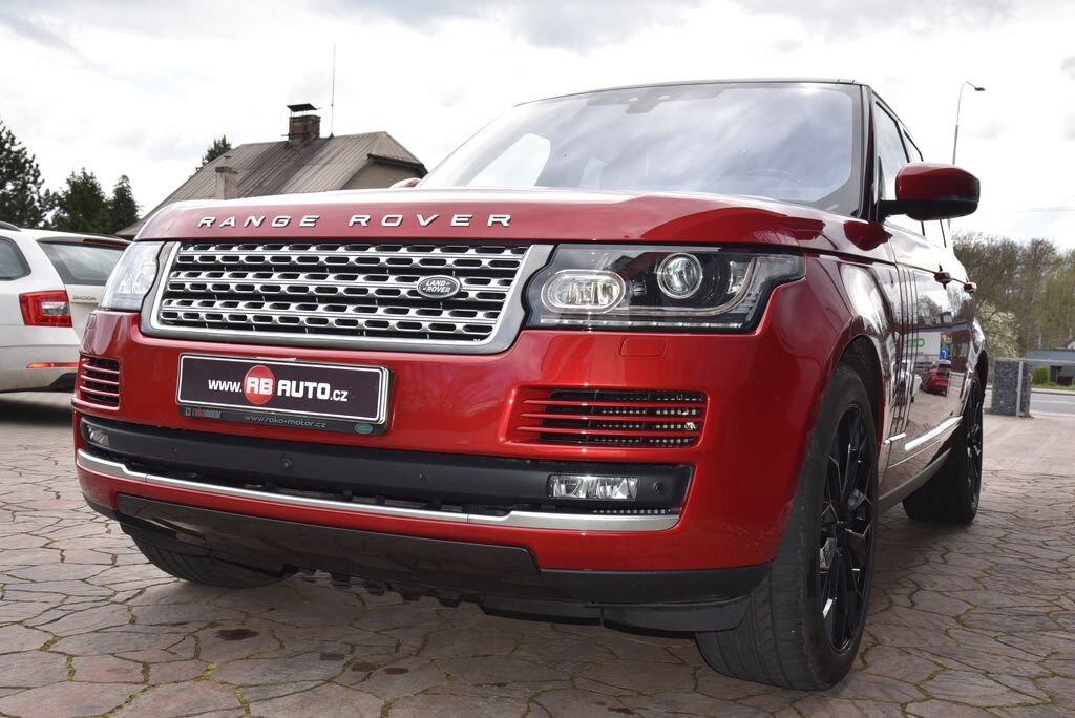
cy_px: 359
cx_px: 538
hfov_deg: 50.7
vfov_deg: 35.1
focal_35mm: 38
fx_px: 1135
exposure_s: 1/200
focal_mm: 38
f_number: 11
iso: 500
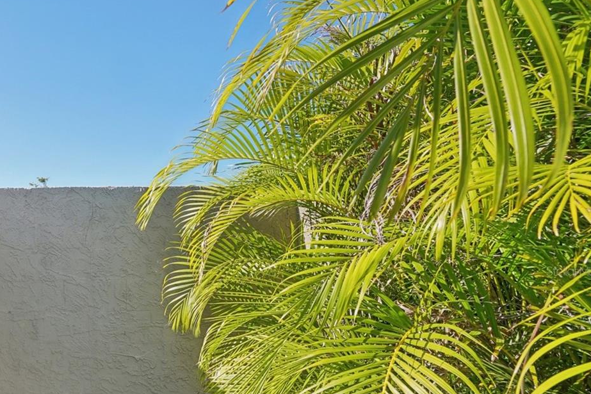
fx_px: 427
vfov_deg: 48.5
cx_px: 91
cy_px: 271
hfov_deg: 61.6
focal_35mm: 26
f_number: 8
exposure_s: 1/125
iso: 100
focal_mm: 10
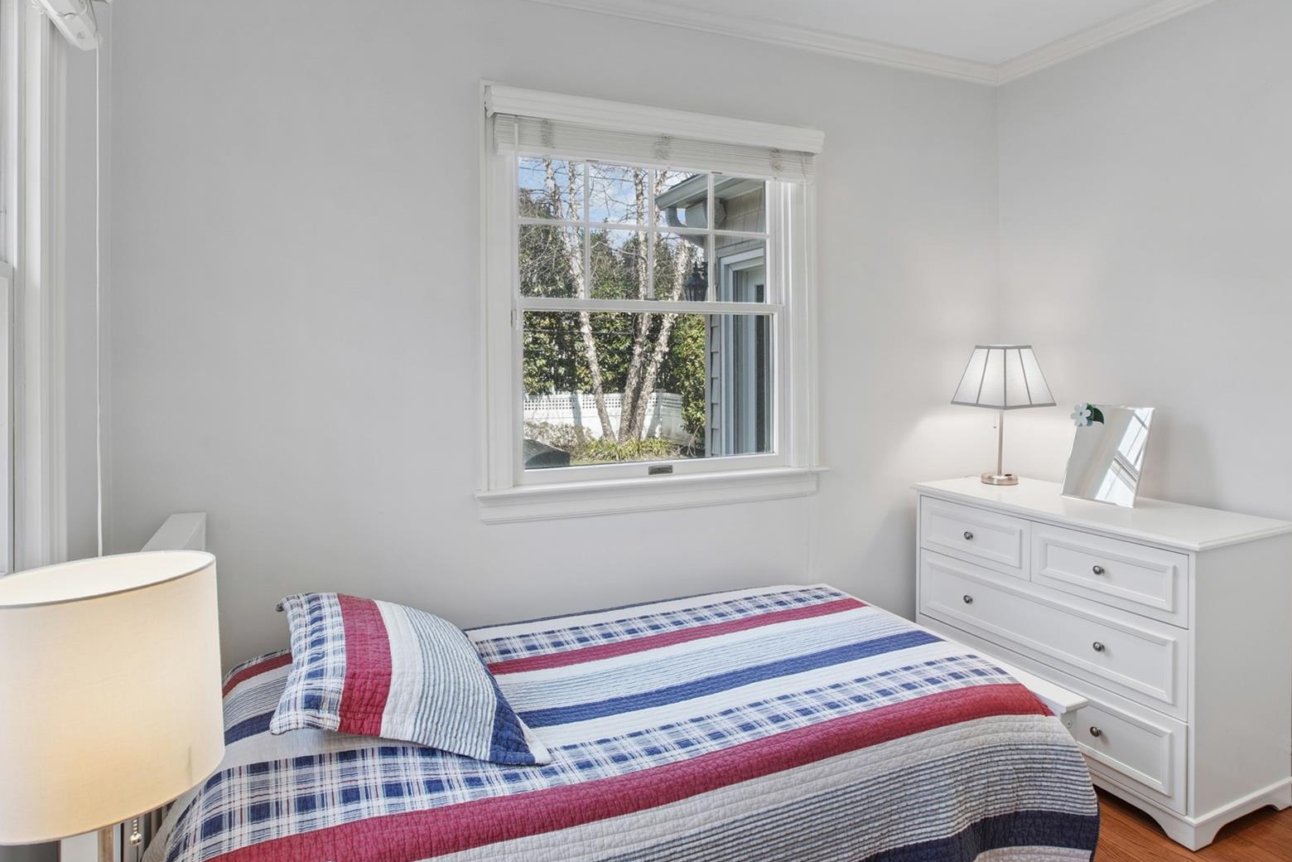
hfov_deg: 81.2
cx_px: 676
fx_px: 754
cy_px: 370
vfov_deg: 59.3
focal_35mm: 21
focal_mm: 16
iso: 100
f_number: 11
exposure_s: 1/5
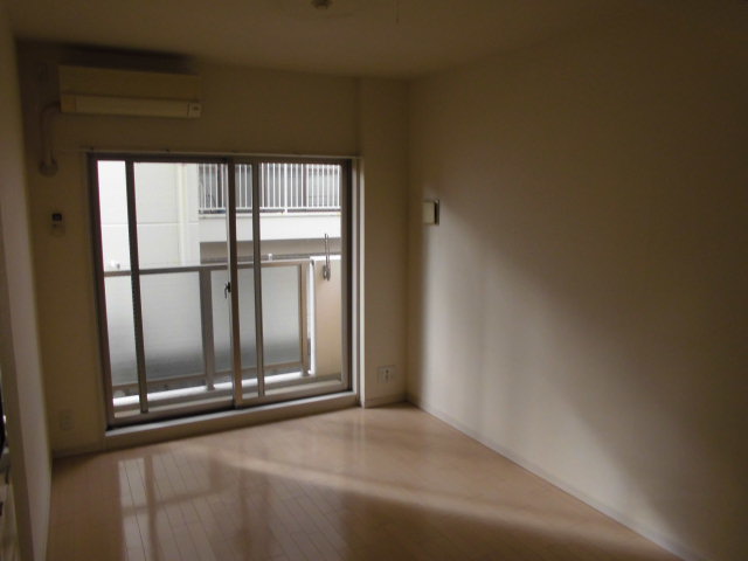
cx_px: 374
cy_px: 280
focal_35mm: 26
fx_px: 562
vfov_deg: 53.1
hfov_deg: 67.3
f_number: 3.5
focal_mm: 4.6
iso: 100
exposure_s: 1/60
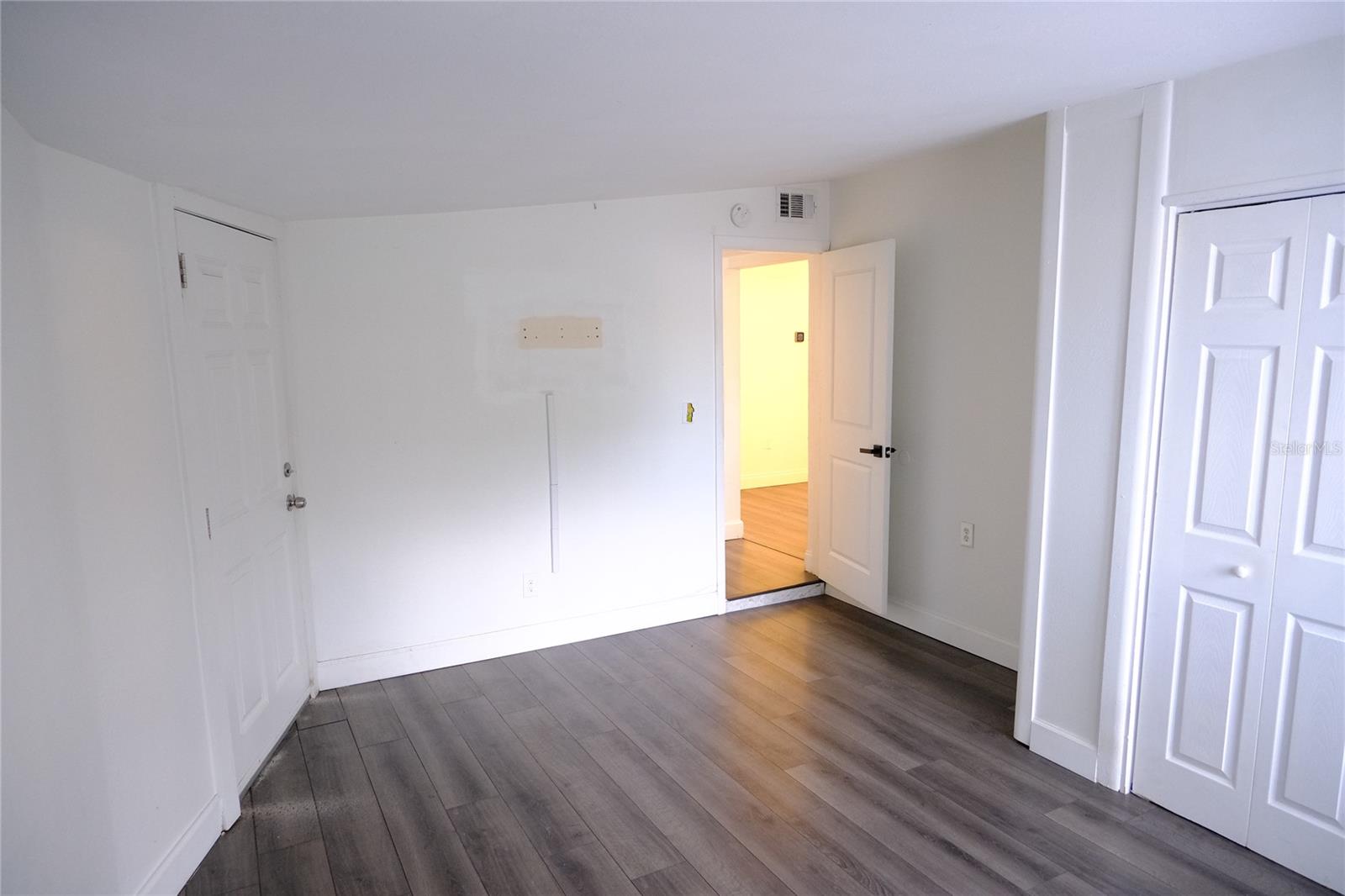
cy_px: 448
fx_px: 859
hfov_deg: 76.1
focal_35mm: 23
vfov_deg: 55.1
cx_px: 672
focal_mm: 15
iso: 2500
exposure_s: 1/100
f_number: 3.5
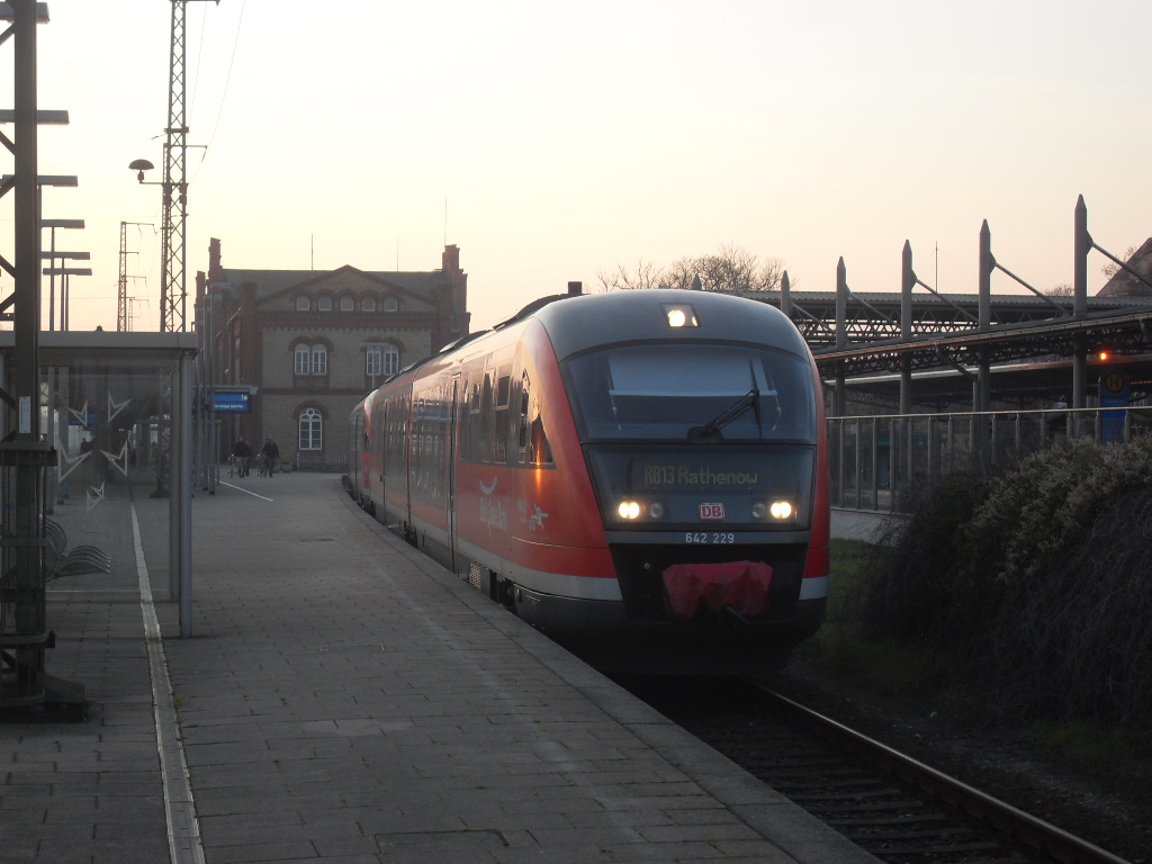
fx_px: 2629
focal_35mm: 79
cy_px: 432
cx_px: 576
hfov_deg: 24.7
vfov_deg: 18.7
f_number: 4.4
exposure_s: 1/90
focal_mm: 13.5
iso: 120
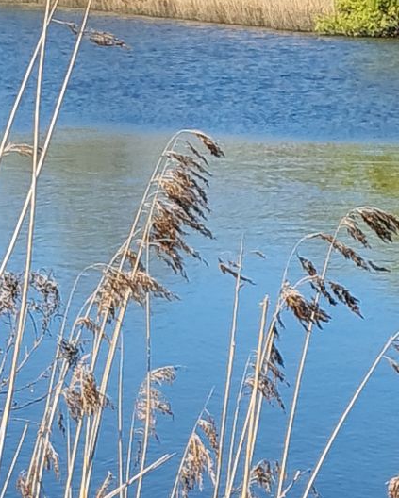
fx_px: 1209
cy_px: 508
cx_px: -84
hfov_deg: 17.8
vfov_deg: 22.3
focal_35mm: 82
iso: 50
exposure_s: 1/2427
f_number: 1.8
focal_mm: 5.4
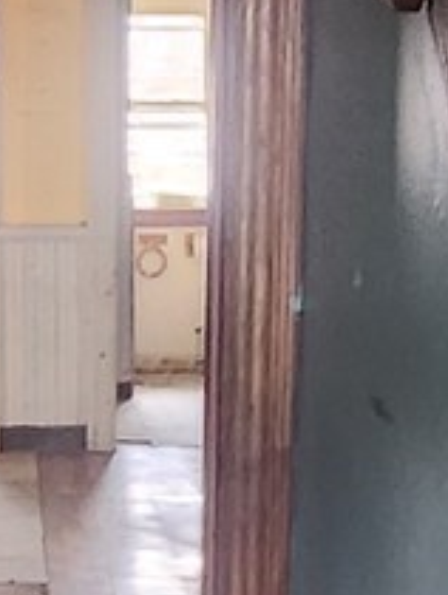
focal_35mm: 95
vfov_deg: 20.5
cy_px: 416
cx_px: 99
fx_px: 1636
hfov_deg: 15.5
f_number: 2.2
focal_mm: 2.2
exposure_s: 1/24
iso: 800
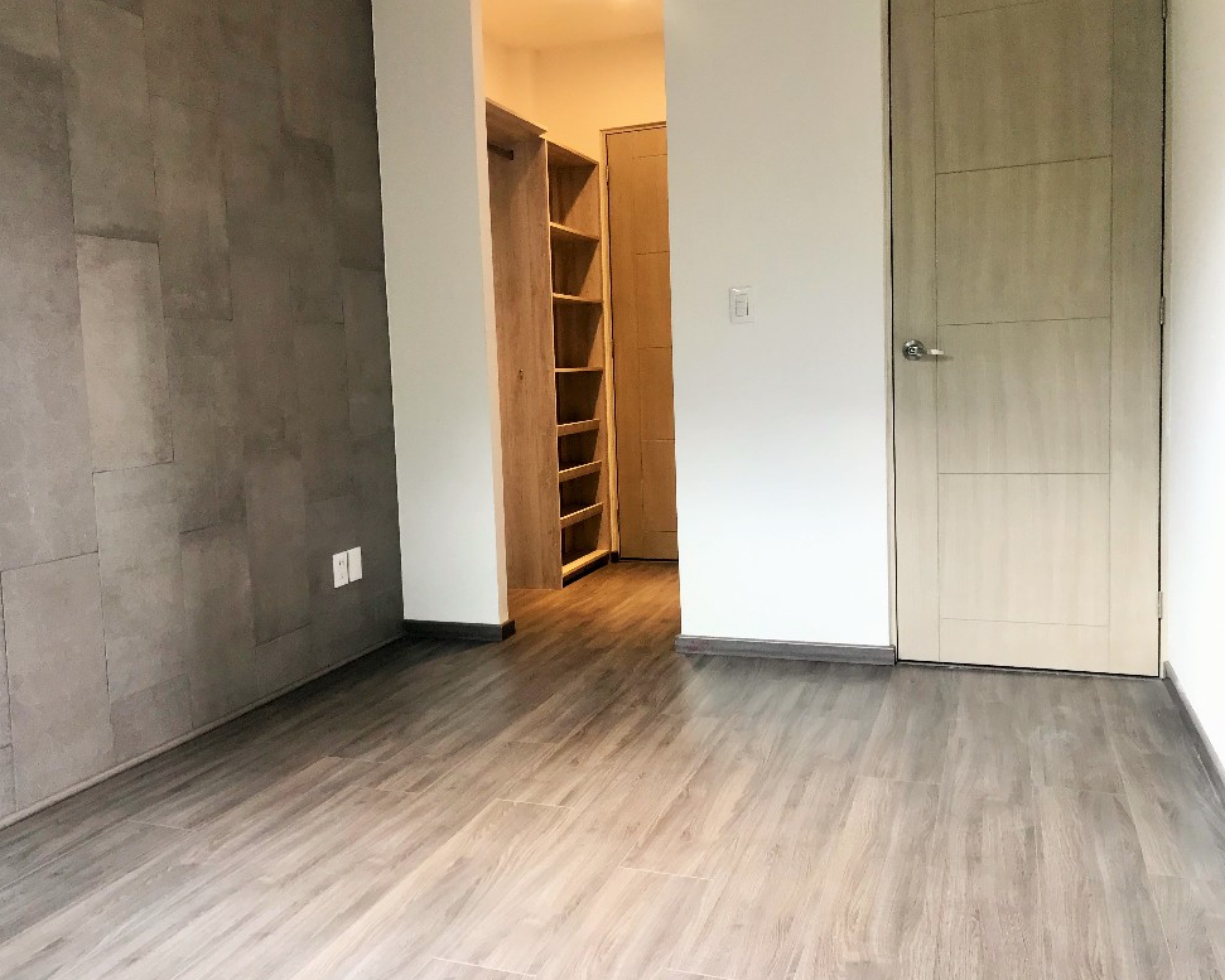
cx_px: 564
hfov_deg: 58.7
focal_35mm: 30
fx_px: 1088
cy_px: 479
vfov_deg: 48.5
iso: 50
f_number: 1.8
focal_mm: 3.99
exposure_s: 1/30
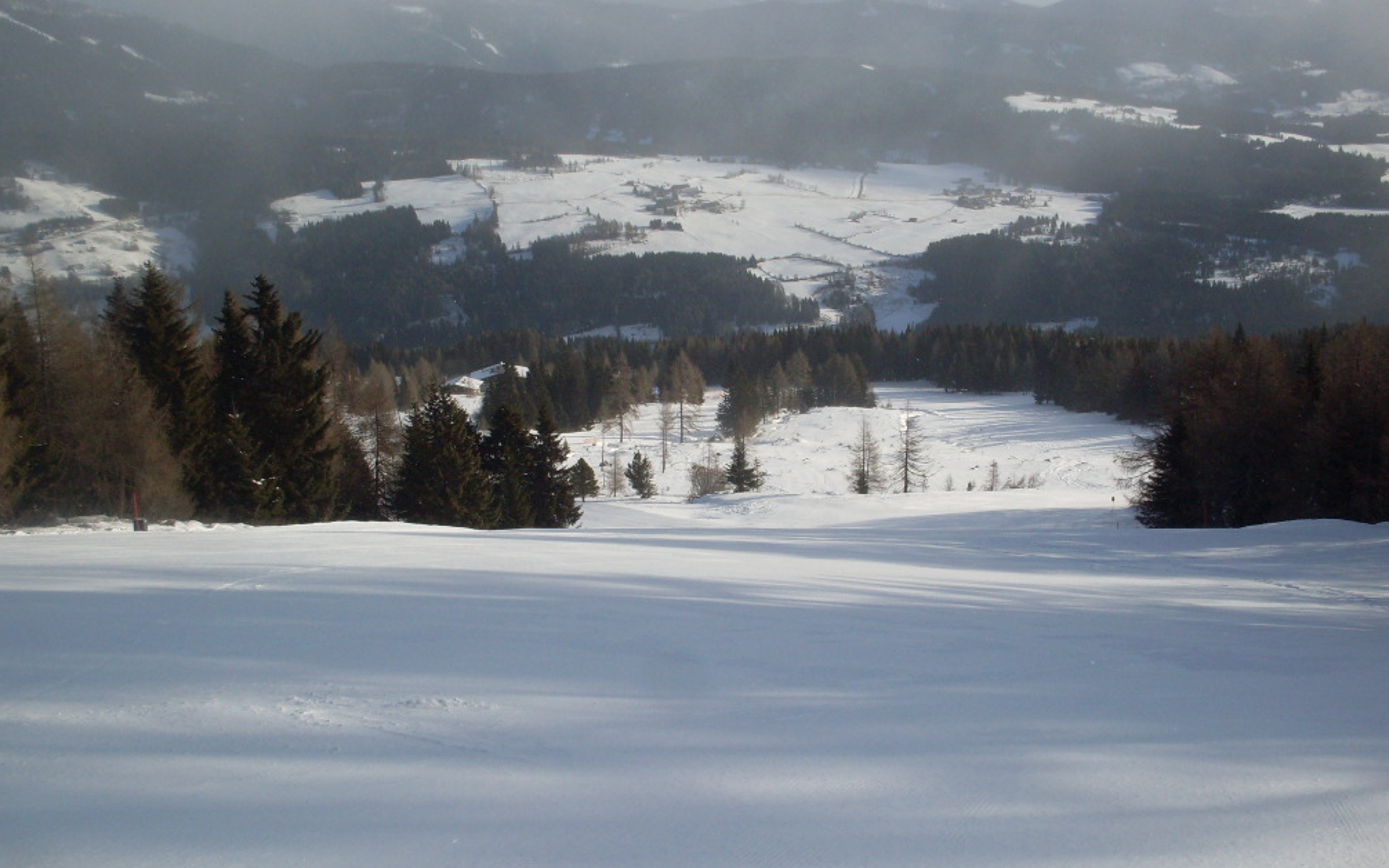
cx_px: 692
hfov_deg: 48.2
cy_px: 472
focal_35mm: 41
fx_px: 1552
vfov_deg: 31.2
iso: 80
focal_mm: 6.3
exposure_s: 1/350
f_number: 8.4
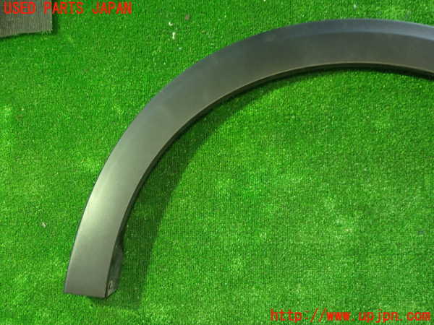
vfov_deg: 30.9
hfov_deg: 40.4
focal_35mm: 47
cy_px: 162
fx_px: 589
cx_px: 217
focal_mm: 8.4
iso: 800
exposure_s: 1/15
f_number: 3.1
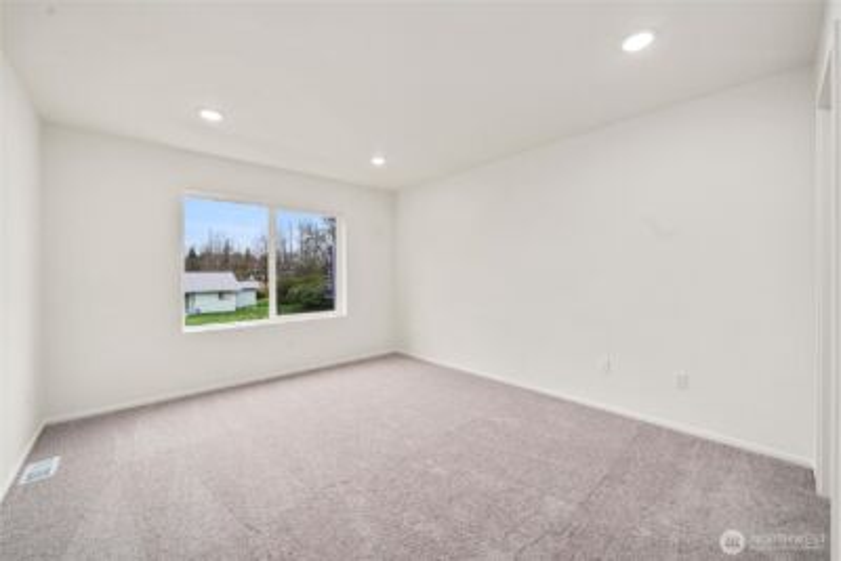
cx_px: 420
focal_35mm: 13
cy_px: 280
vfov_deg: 85.5
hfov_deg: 108.3
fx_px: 304
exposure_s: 1/100
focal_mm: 13
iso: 80
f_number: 7.1
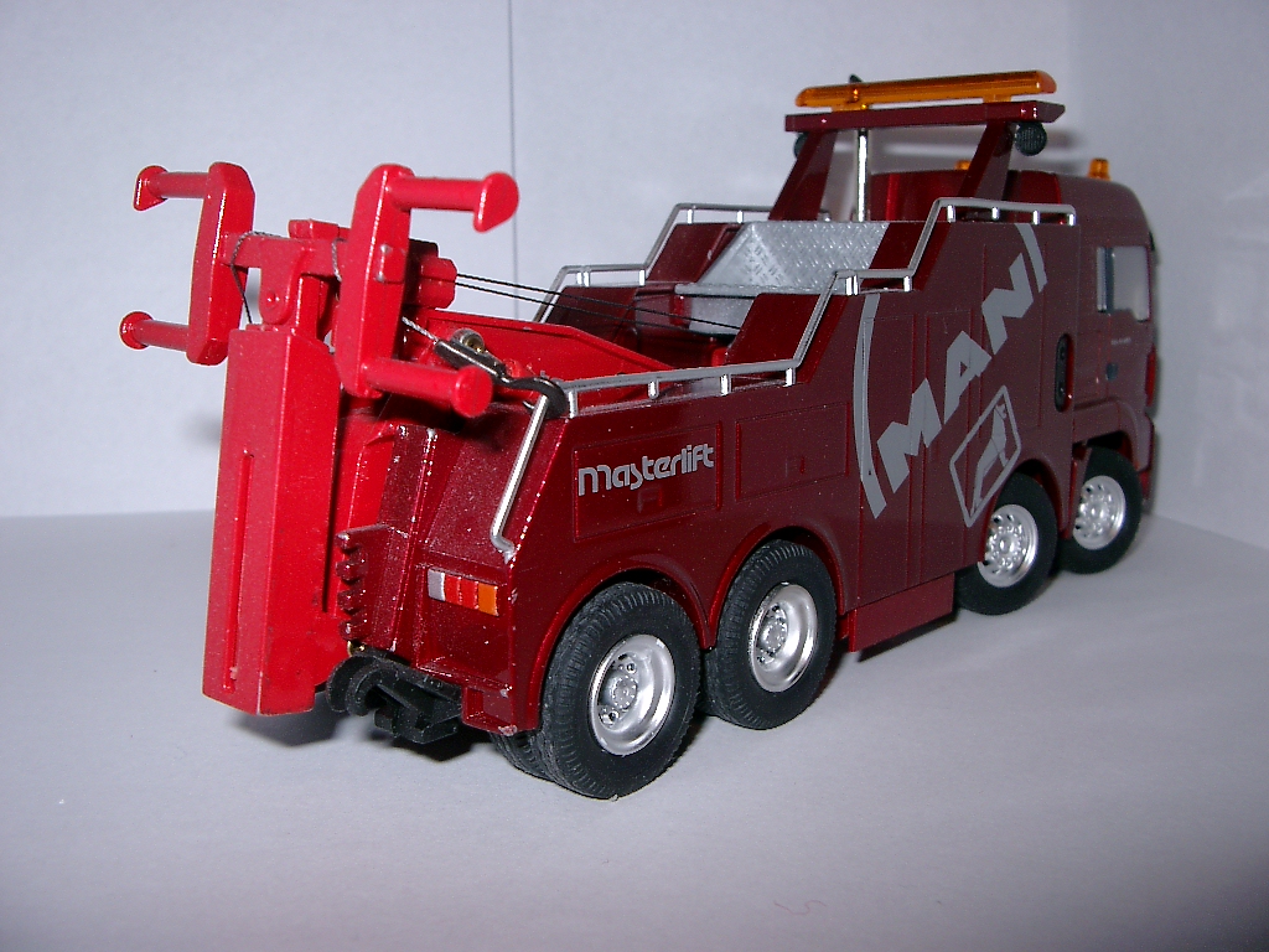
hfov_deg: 50.1
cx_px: 634
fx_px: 1356
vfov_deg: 38.7
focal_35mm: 37
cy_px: 476
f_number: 5
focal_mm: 7.6
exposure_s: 1/60
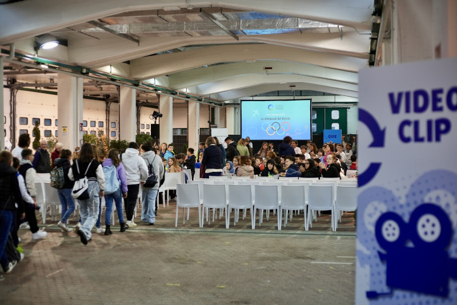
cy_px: 152
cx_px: 228
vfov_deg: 27.0
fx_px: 635
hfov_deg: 39.6
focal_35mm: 50
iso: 1250
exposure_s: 1/160
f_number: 2.8
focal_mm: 50
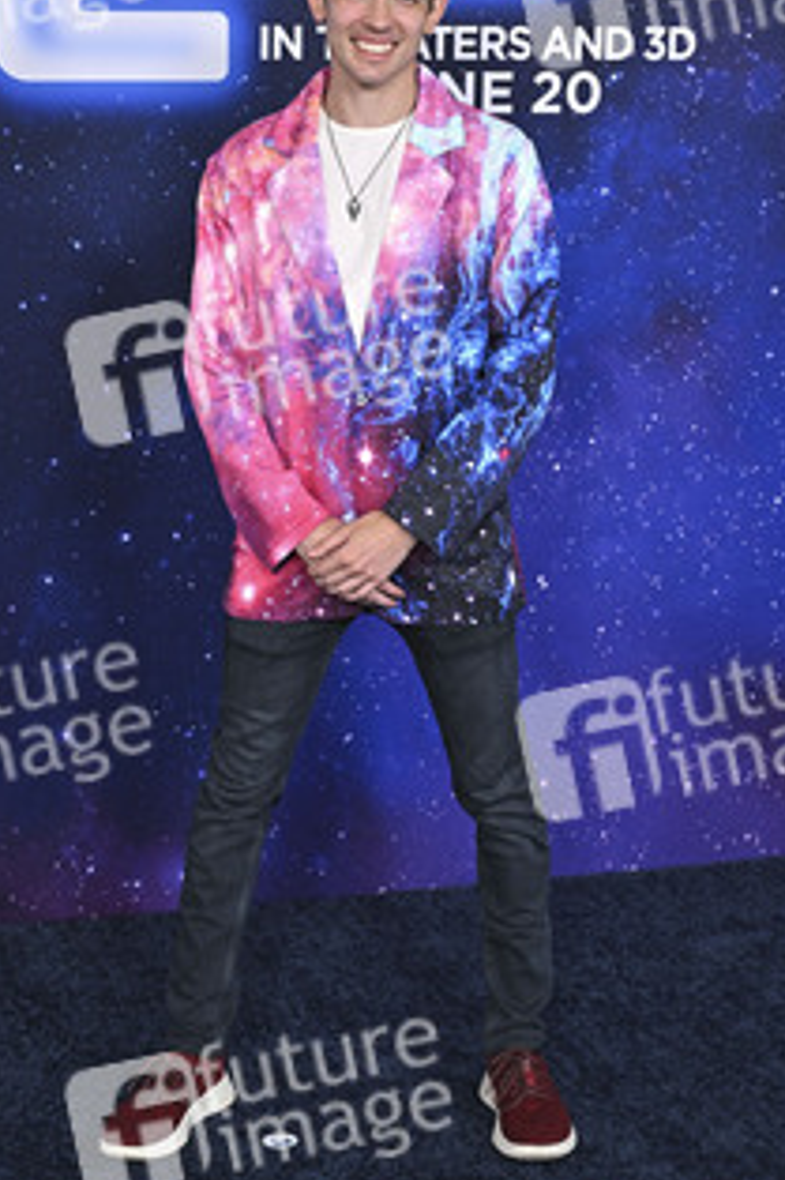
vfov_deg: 28.8
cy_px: 545
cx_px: 368
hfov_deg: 19.4
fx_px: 2292
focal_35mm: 70
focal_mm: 55
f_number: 5.6
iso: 1600
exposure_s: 1/320
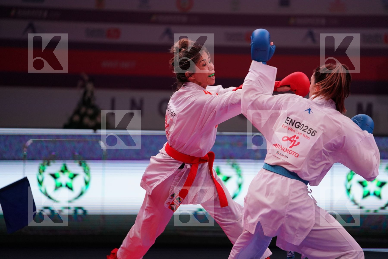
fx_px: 2155
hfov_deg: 10.3
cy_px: 130
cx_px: 194
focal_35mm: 200
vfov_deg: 6.9
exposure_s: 1/1000
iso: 2000
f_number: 2.8
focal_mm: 200
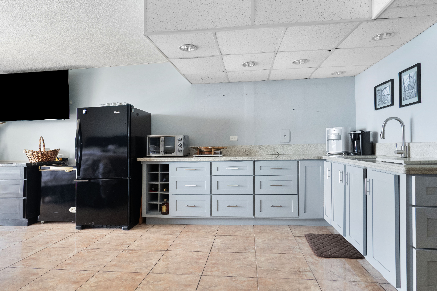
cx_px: 221
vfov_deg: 64.6
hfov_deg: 86.9
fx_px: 231
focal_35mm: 19
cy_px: 148
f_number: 6.3
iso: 4000
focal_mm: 18
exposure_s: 1/30
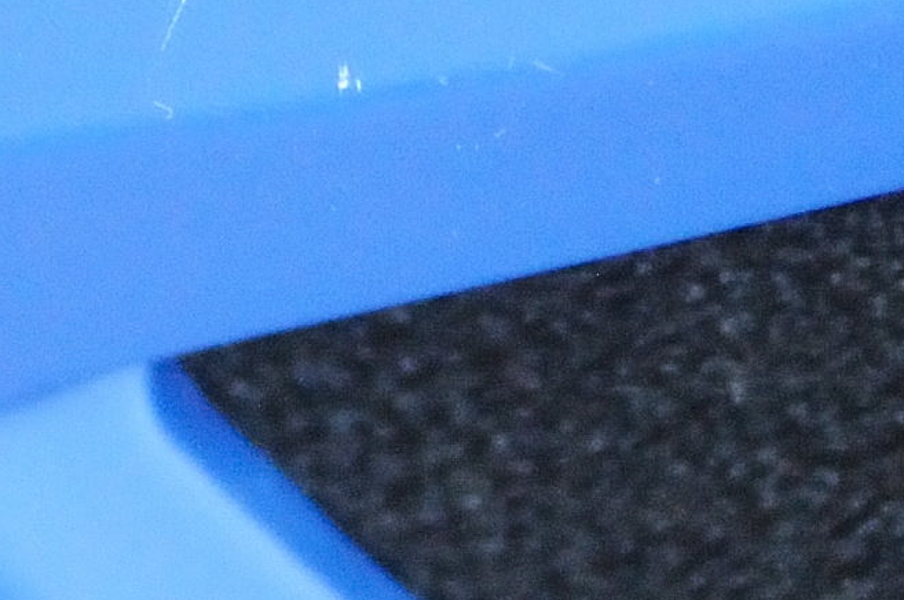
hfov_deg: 2.3
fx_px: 22090
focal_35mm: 881
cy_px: -416
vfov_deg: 1.6
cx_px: 153
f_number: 3.2
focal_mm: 90
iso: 1800
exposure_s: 1/200
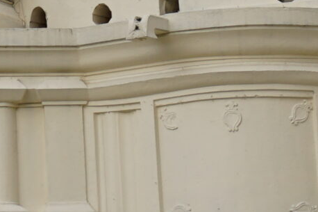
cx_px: -155
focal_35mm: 235
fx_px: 2075
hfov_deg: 8.6
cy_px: -242
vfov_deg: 5.7
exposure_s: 1/125
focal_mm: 28
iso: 100
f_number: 8
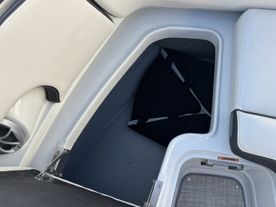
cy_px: 106
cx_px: 152
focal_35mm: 31
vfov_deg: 45.4
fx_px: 247
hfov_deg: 58.2
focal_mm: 5.96
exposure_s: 1/769
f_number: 1.6
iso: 50
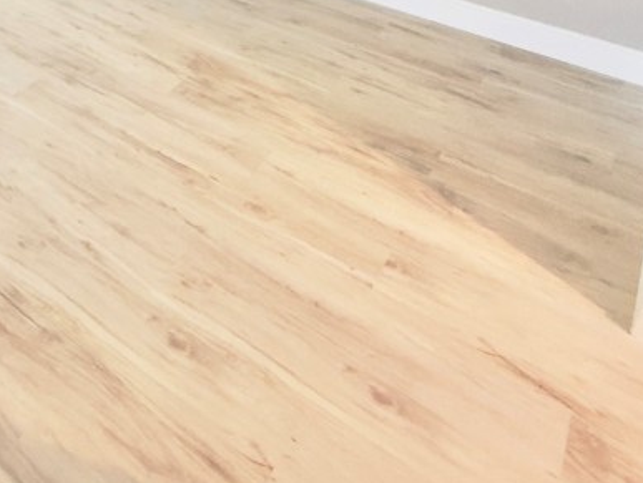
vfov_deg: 32.3
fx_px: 688
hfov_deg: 39.2
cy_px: -93
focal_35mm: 37
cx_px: -95
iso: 400
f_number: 2.2
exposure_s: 1/120
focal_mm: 2.22
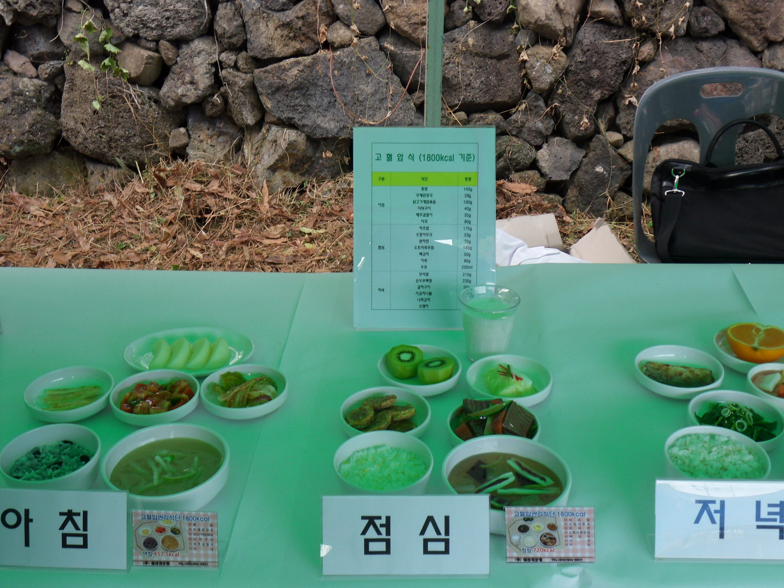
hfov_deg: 42.1
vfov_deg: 32.2
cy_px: 294
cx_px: 392
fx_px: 1019
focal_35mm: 45
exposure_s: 1/60
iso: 80
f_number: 4.2
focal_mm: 7.9
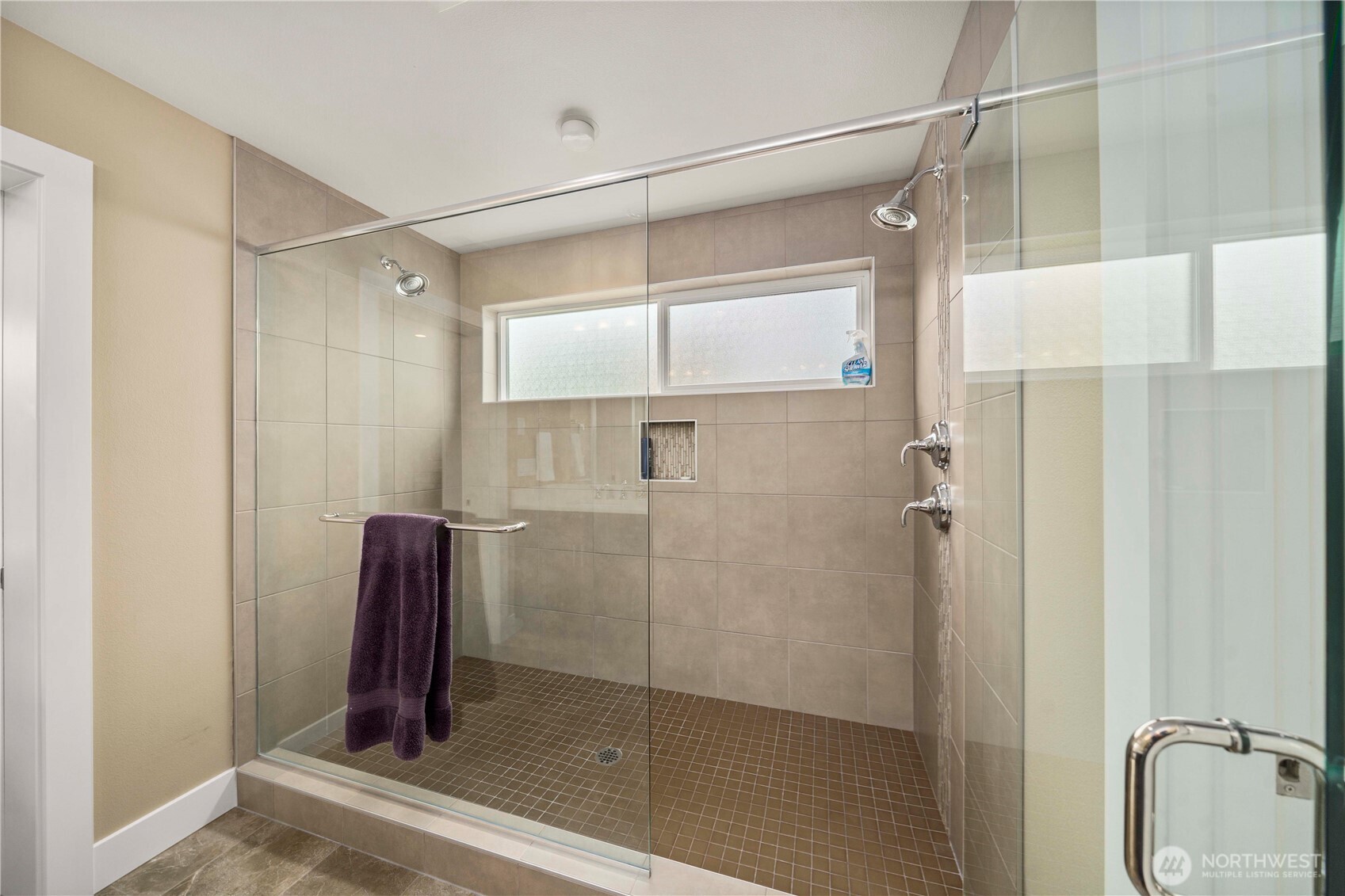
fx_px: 448
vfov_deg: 90.0
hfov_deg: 112.6
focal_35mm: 12
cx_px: 672
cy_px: 448
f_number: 7.1
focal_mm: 12
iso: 100
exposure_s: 1/80
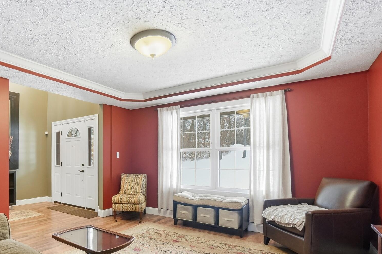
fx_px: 212
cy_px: 156
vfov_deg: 61.2
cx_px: 138
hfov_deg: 82.1
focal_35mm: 20
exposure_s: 1/125
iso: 100
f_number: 4
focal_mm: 10
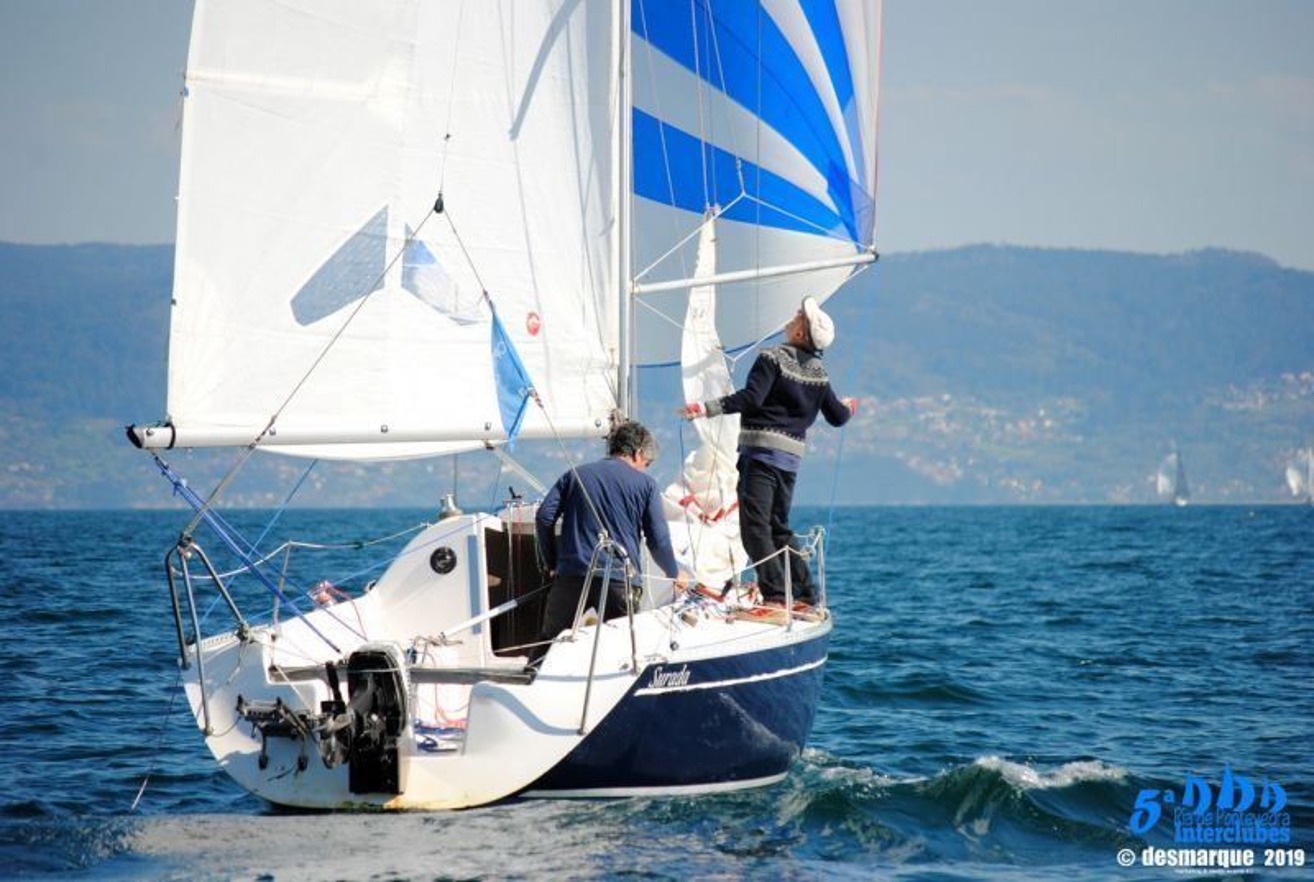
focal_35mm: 218
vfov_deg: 6.3
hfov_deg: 9.4
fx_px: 7955
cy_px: 441
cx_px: 657
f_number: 5
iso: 200
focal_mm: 145
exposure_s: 1/1000
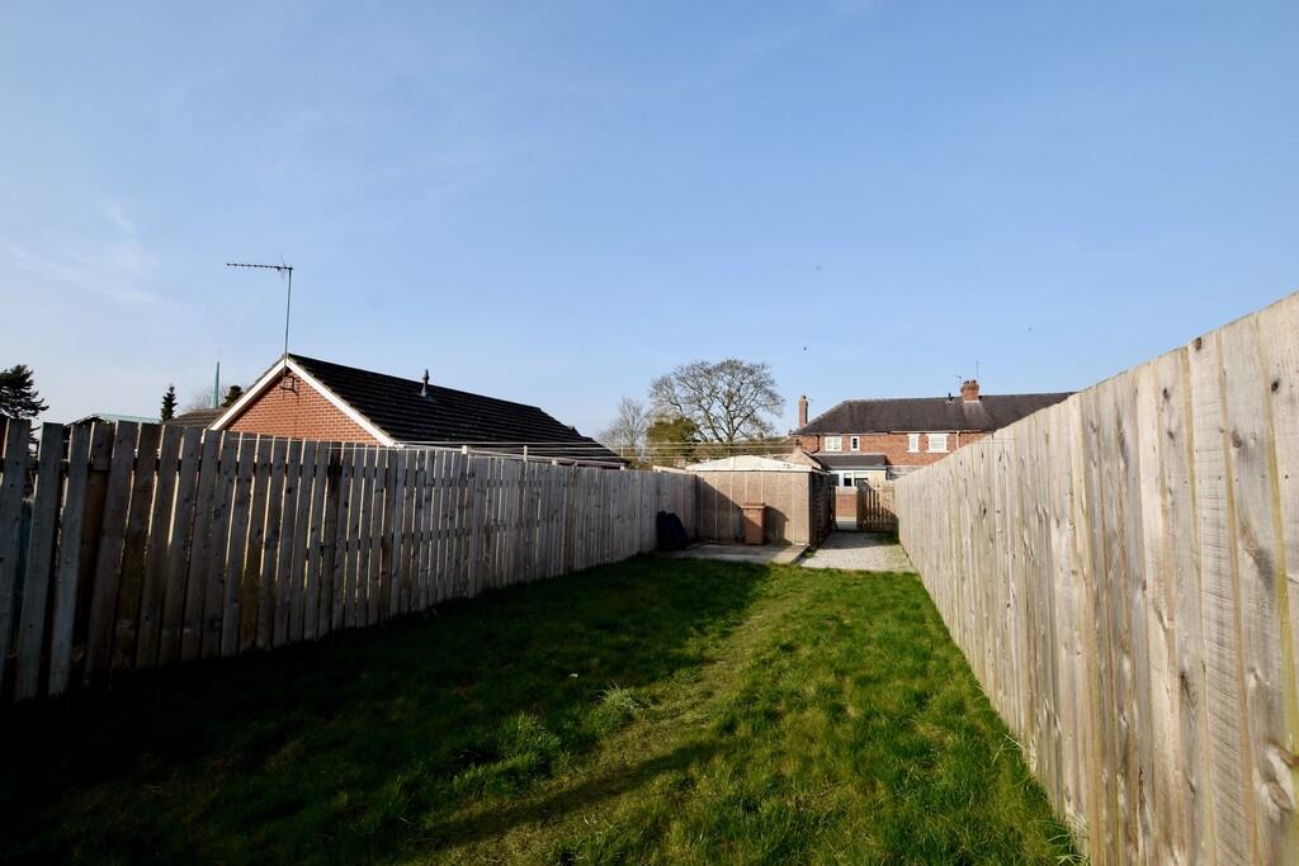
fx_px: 541
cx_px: 650
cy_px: 433
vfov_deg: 77.3
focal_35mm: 15
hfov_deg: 100.4
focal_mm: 10
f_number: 8
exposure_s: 1/200
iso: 100
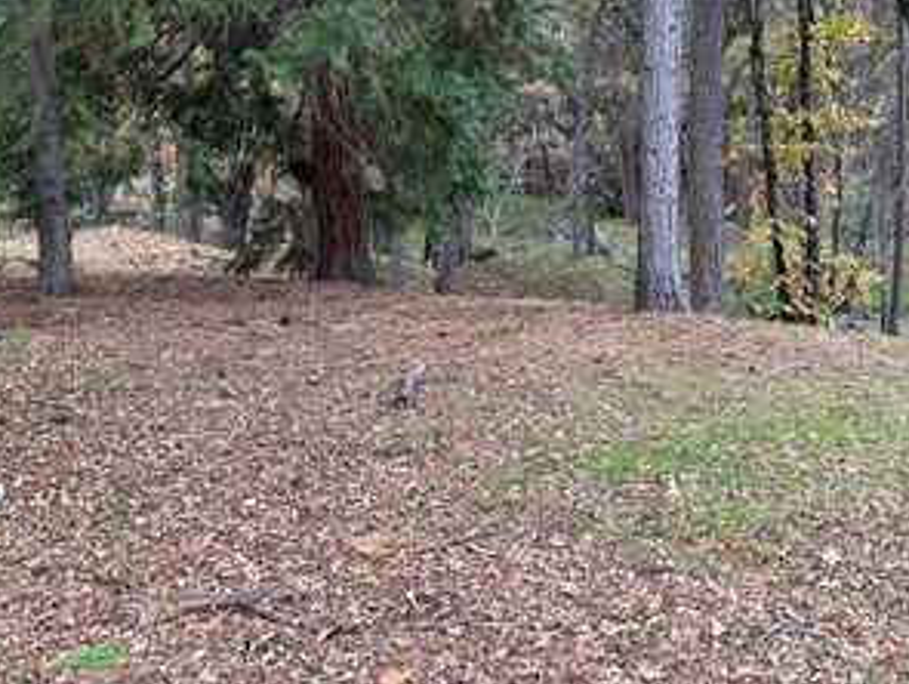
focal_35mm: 44
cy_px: 180
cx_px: 604
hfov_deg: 42.3
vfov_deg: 32.4
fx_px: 1157
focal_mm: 5.7
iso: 100
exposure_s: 1/121
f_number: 1.5
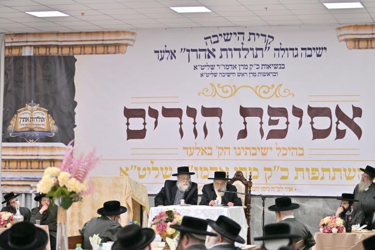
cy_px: 148
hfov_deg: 19.6
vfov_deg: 13.2
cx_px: 221
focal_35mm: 104
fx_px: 1084
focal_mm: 70
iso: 400
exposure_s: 1/320
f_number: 2.8
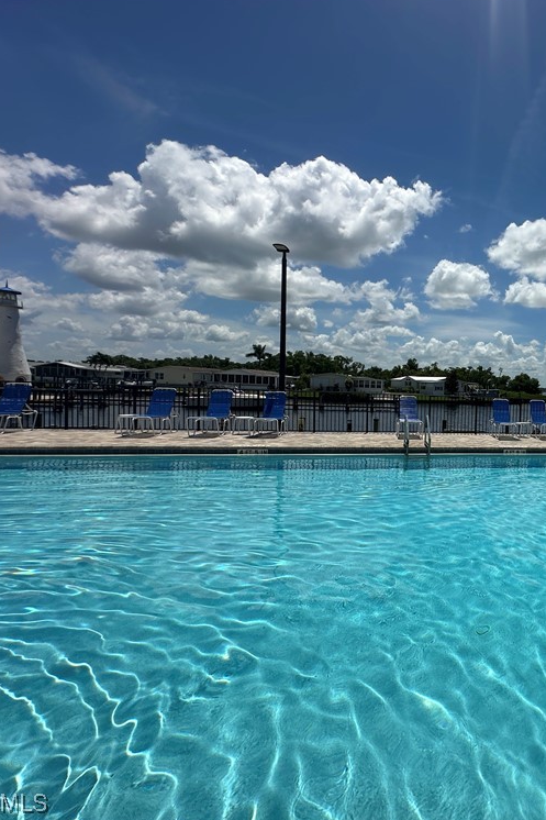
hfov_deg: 53.1
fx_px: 455
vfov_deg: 84.0
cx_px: 505
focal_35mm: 20
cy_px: 406
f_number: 2.2
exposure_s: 1/5051
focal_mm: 2.22
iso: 40
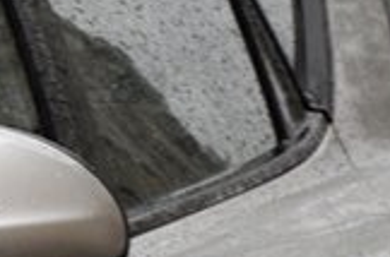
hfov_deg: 2.6
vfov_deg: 1.8
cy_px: -30
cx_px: -354
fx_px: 8409
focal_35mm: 778
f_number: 8
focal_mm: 105
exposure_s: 1/250
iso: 200
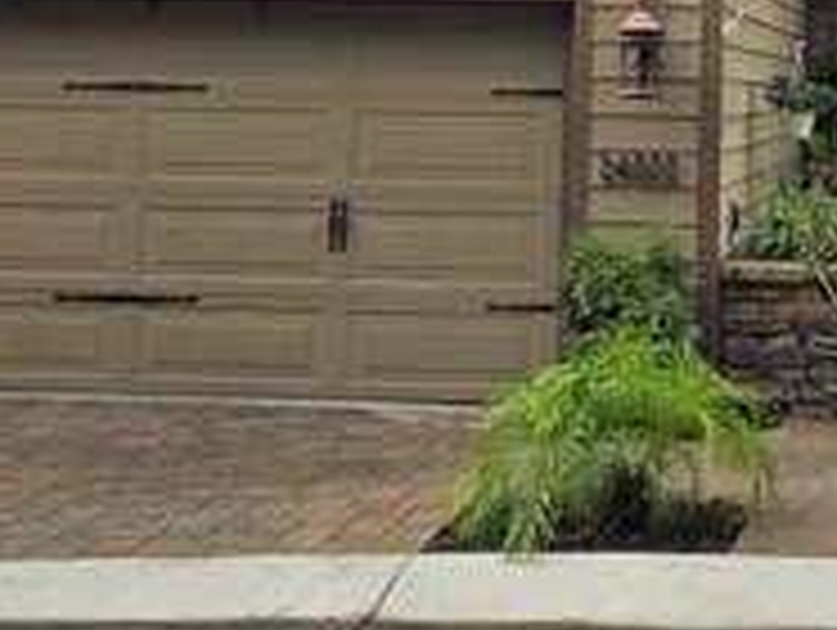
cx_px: 742
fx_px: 1913
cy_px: -36
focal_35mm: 79
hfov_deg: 24.0
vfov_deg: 18.1
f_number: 1.7
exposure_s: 1/392
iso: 12
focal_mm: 6.3
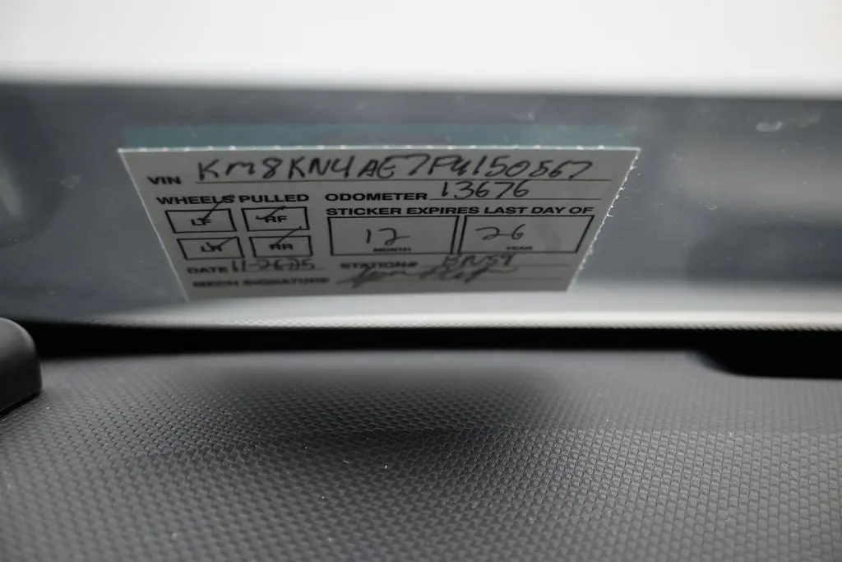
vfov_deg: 35.5
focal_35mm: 38
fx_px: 877
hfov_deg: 51.3
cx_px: 421
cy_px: 281
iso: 400
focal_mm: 25
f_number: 4.2
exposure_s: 1/125
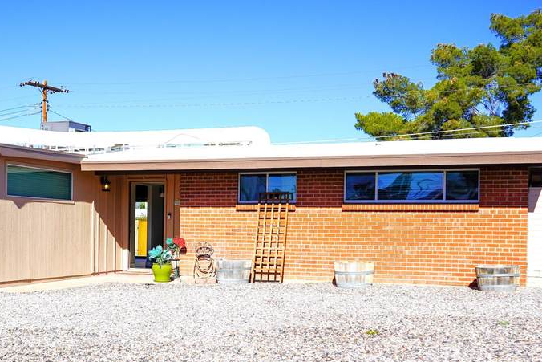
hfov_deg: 36.9
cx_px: 162
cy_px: 240
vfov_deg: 25.4
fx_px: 798
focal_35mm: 53
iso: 100
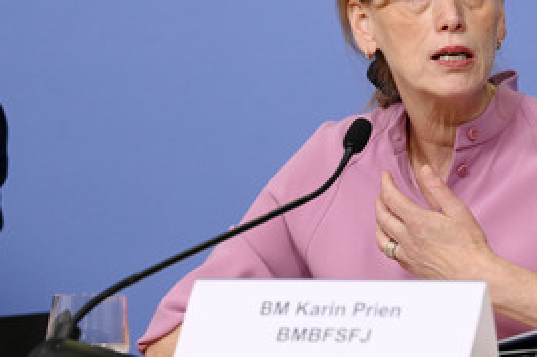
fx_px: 4097
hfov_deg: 7.5
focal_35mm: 275
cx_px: 411
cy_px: 121
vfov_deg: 5.0
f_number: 5.6
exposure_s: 1/800
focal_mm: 165
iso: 4000
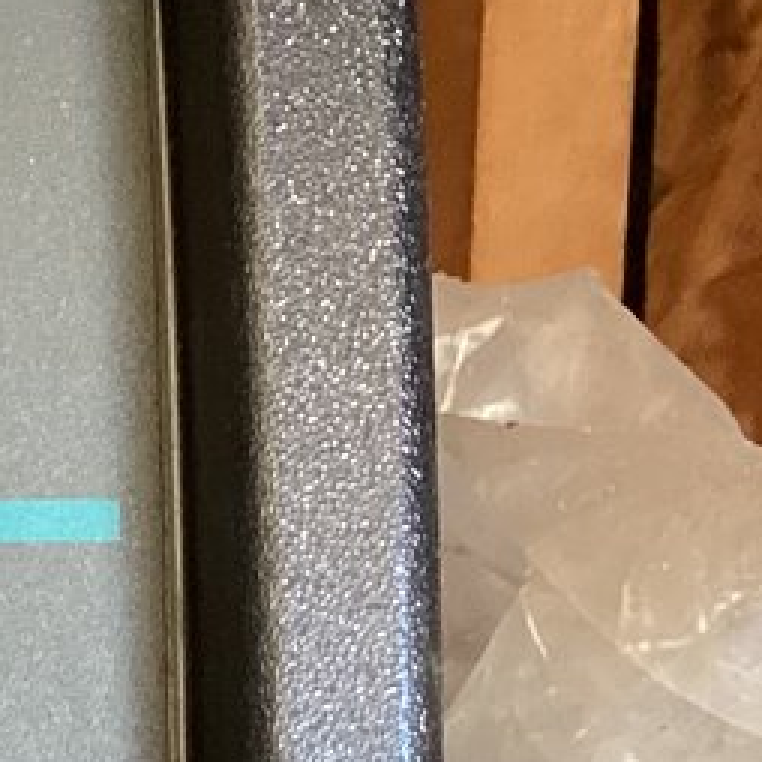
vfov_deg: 10.0
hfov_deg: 10.1
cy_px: 1472
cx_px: -596
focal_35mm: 163
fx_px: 4059
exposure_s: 1/50
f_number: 2.4
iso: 320
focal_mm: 3.3
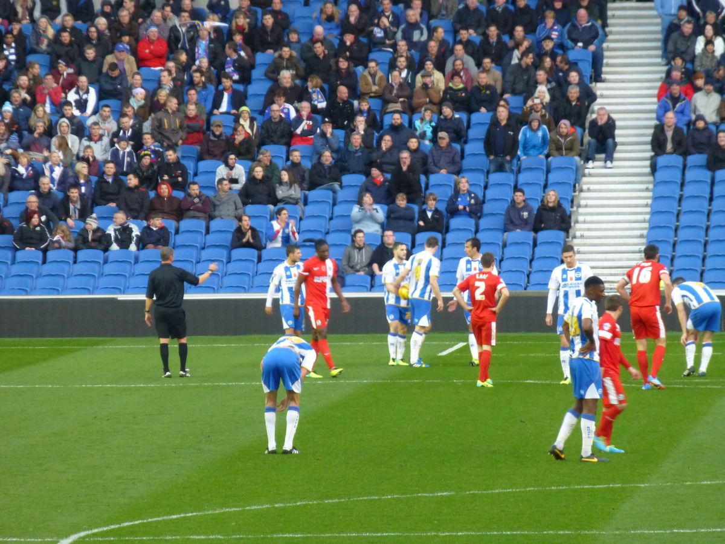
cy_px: 272
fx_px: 8566
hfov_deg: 4.8
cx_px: 362
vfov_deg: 3.6
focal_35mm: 409
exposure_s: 1/40
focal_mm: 73.1
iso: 400
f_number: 6
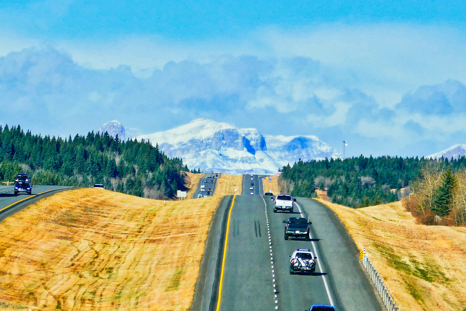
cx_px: 233
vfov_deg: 2.7
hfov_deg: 4.1
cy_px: 156
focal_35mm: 500
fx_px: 6472
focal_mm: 91
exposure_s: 1/800
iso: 125
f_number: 5.9
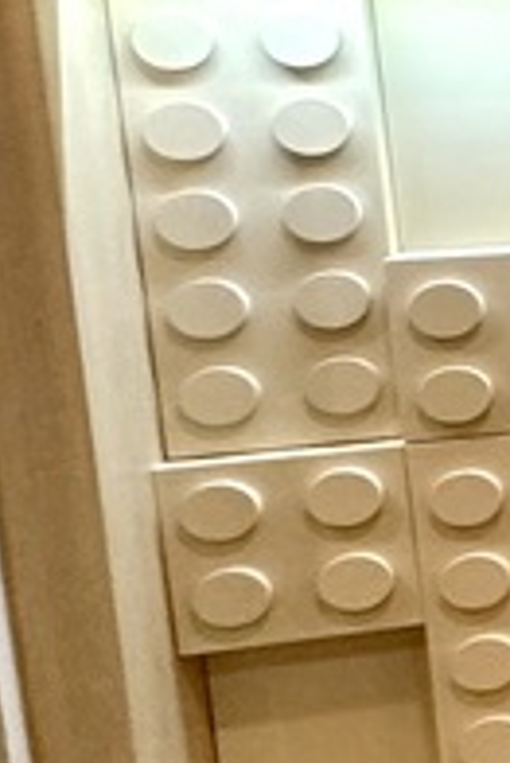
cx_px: 2079
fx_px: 1888
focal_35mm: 89
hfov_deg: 8.0
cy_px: 183
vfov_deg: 22.6
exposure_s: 1/120
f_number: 2.2
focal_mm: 2.22
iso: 250
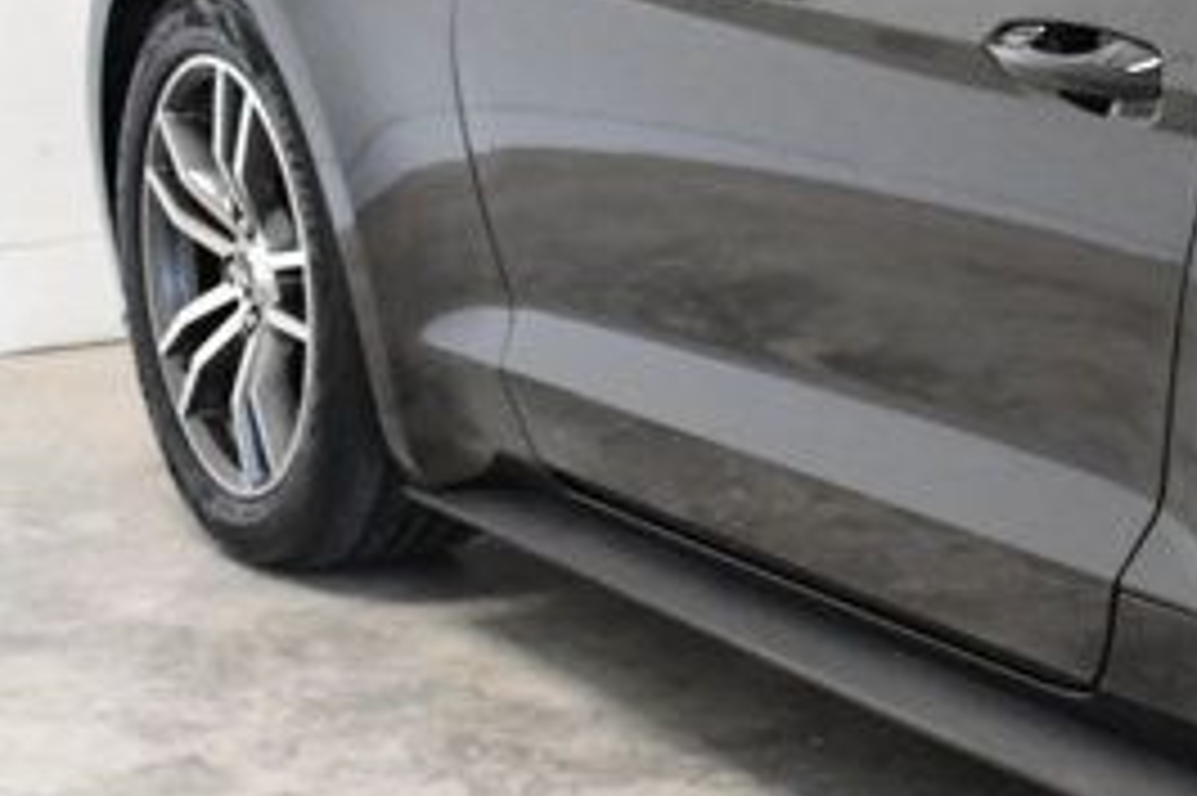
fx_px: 4984
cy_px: 360
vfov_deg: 9.1
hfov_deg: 12.6
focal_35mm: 150
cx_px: 2084
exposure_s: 1/200
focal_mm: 26
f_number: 7.1
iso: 2500
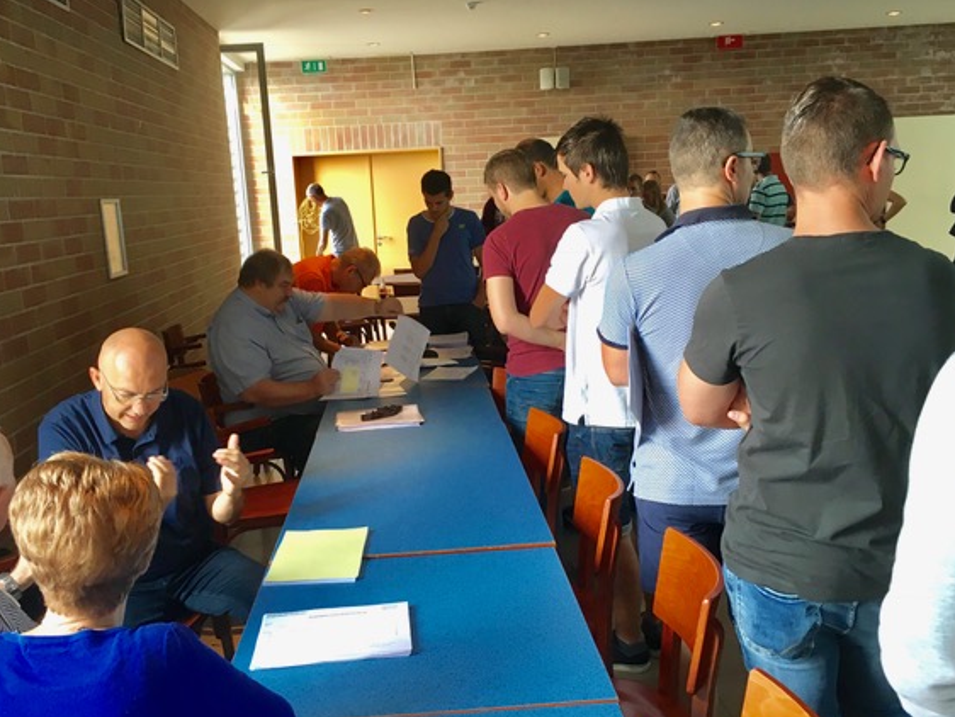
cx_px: 466
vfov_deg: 42.9
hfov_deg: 55.3
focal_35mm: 33
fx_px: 911
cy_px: 387
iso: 32
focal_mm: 4.15
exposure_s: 1/33
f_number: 2.2
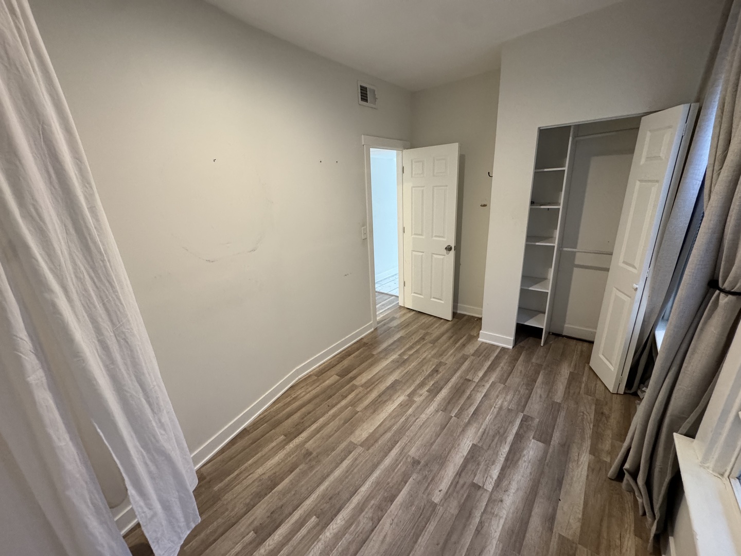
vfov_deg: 85.7
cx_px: 370
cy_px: 278
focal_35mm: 14
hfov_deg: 102.1
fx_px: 300
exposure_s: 1/66
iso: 320
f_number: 2.2
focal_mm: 2.22
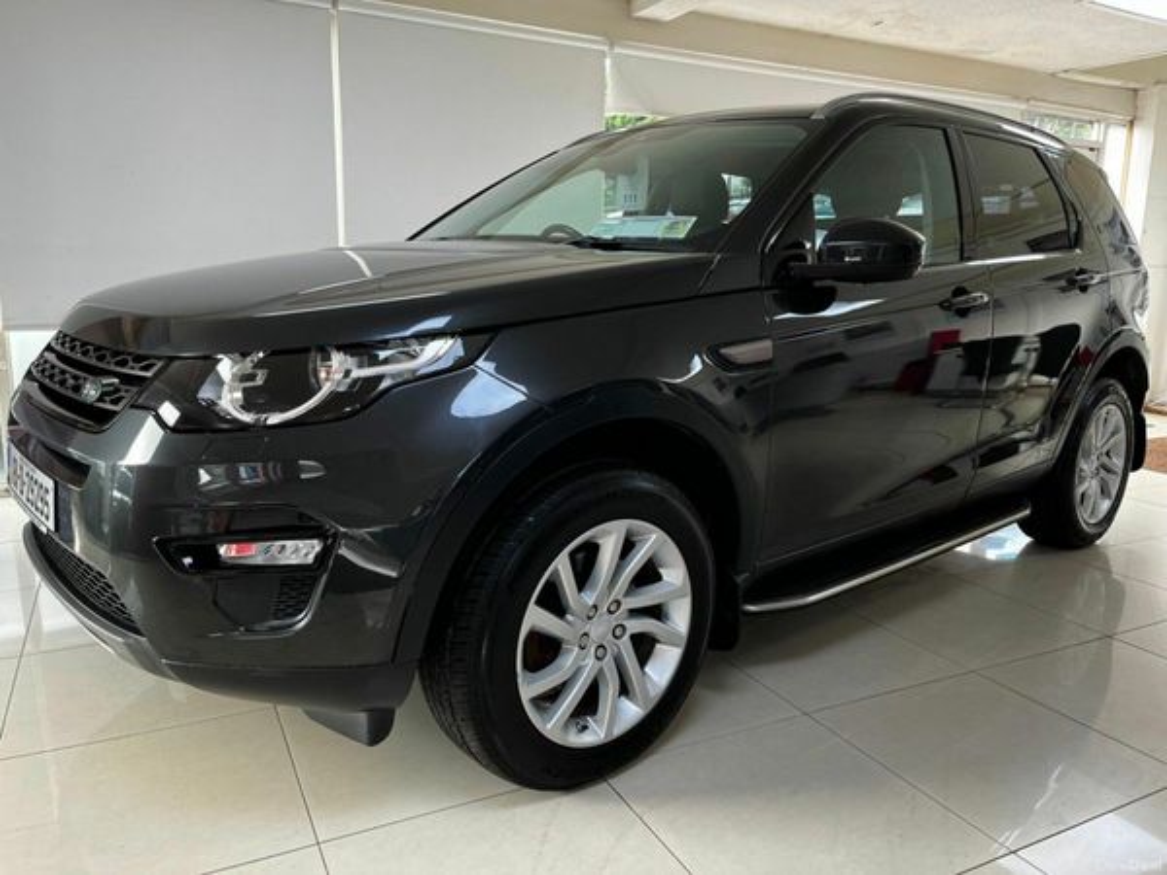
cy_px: 438
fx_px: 877
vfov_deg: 53.1
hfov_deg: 67.3
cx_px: 584
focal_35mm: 26
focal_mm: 5.1
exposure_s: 1/100
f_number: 1.6
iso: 125
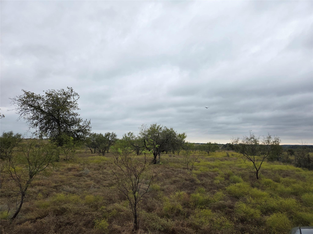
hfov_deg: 73.9
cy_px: 117
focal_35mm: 23
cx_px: 156
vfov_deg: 58.9
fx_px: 208
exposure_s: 1/2686
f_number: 1.8
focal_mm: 5.4
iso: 80
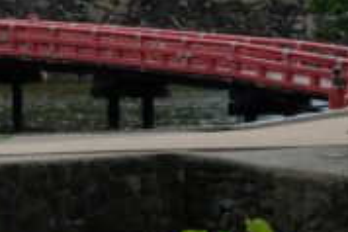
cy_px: -321
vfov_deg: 5.5
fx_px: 2331
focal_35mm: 241
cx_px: -172
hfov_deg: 8.4
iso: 640
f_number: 14
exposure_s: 1/250
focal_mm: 27.7
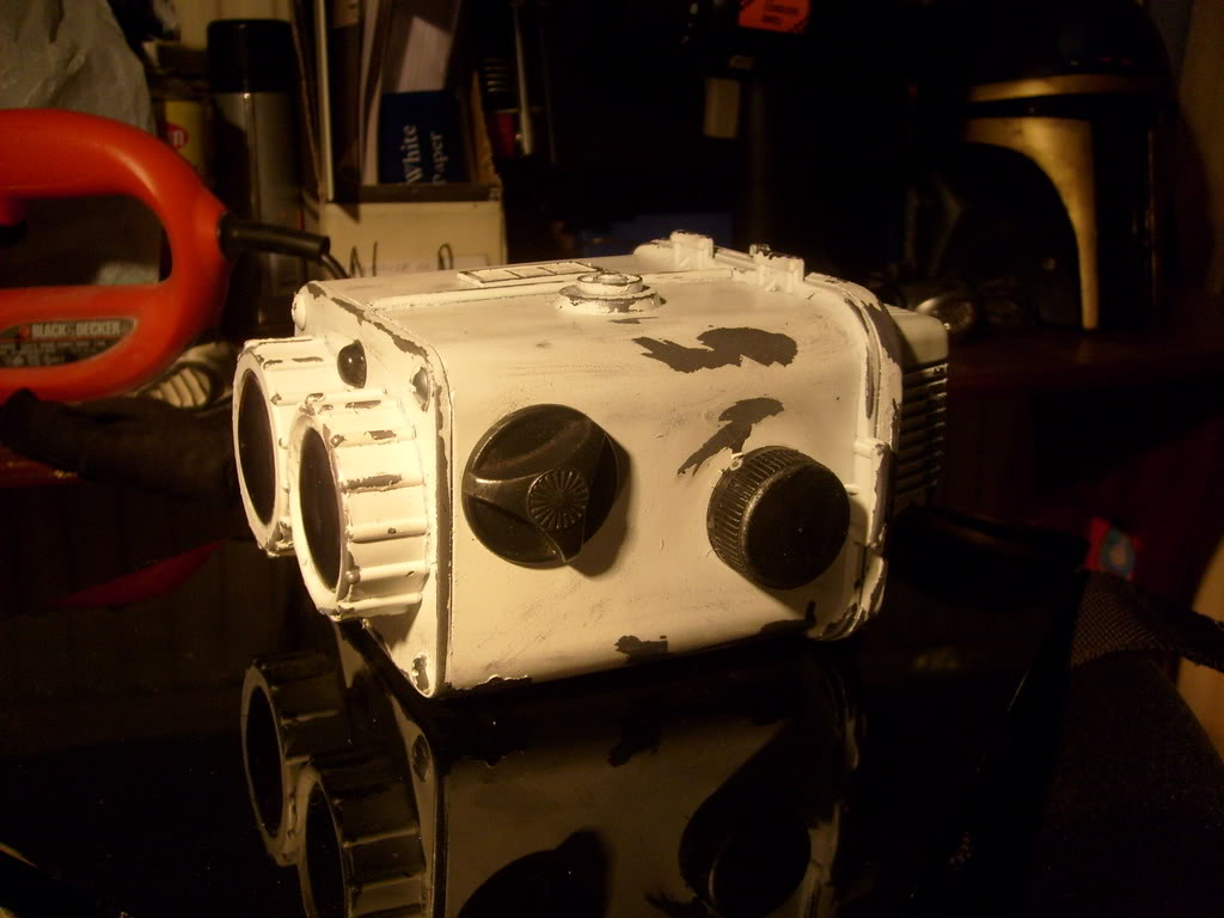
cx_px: 612
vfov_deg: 40.7
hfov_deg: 52.6
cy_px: 459
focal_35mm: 35
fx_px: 1238
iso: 80
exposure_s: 1/45
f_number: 2.8
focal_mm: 5.8
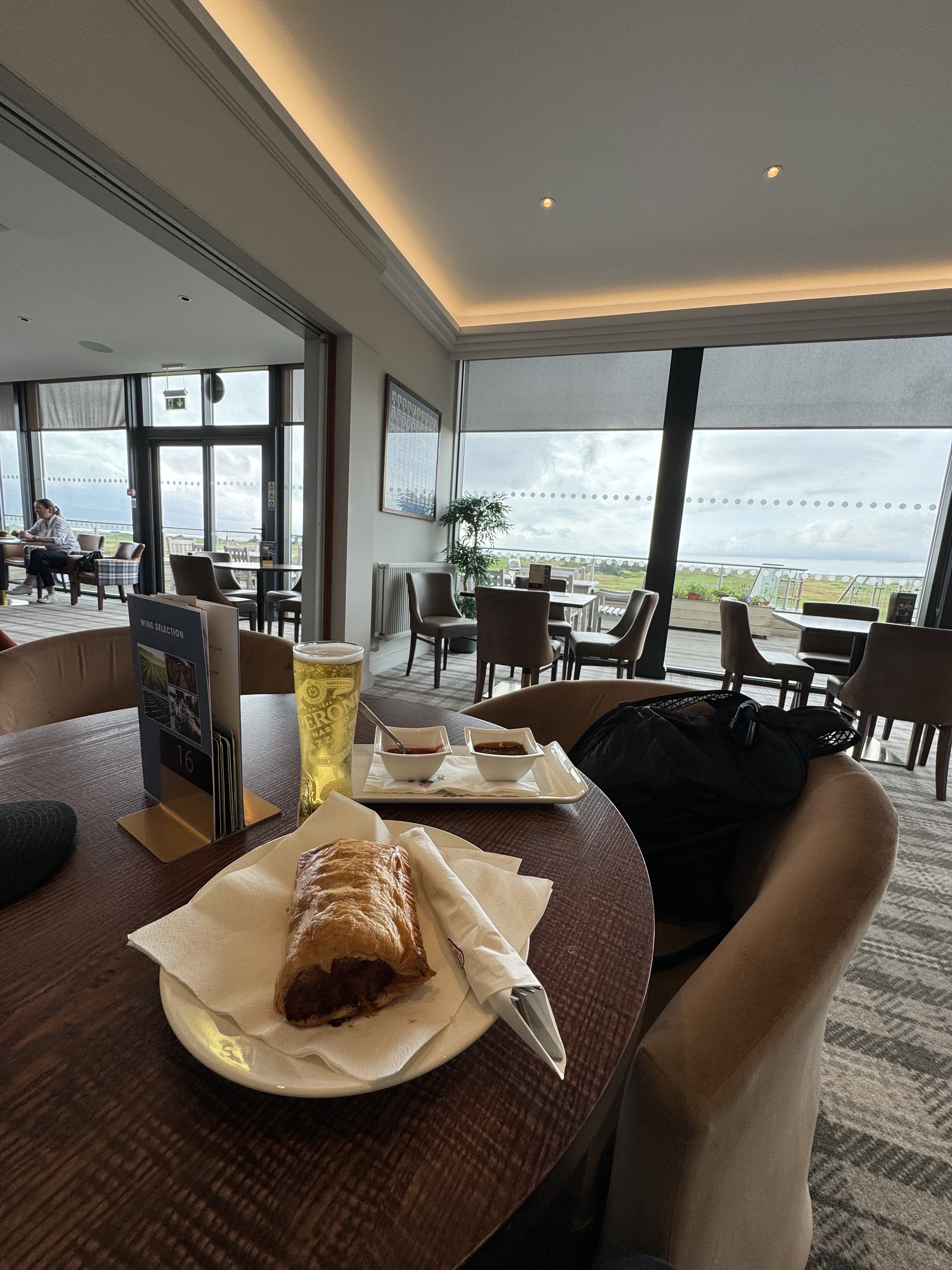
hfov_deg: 85.7
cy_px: 635
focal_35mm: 14
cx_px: 476
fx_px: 513
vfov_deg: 102.1
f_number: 2.2
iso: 40
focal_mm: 2.22
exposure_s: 1/198
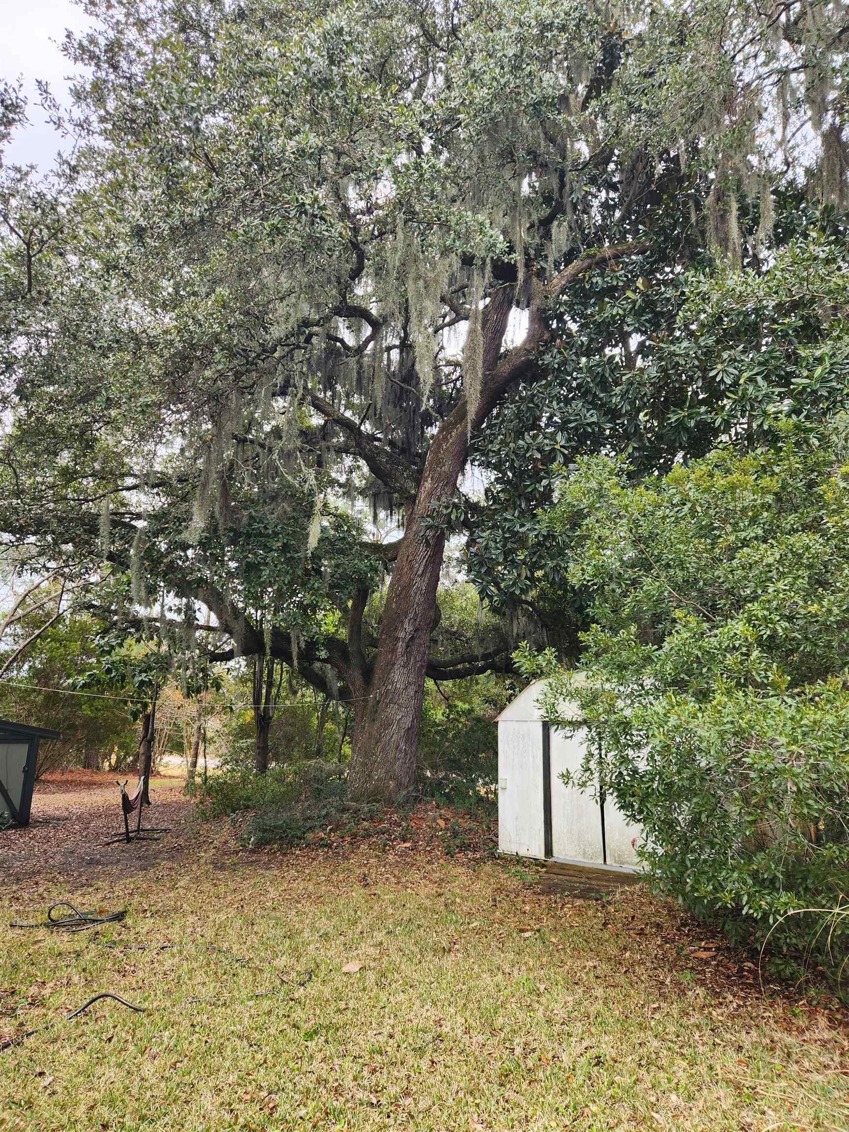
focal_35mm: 23
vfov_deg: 73.9
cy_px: 566
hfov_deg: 58.9
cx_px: 424
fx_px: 752
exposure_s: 1/180
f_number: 1.8
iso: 64
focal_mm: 5.4
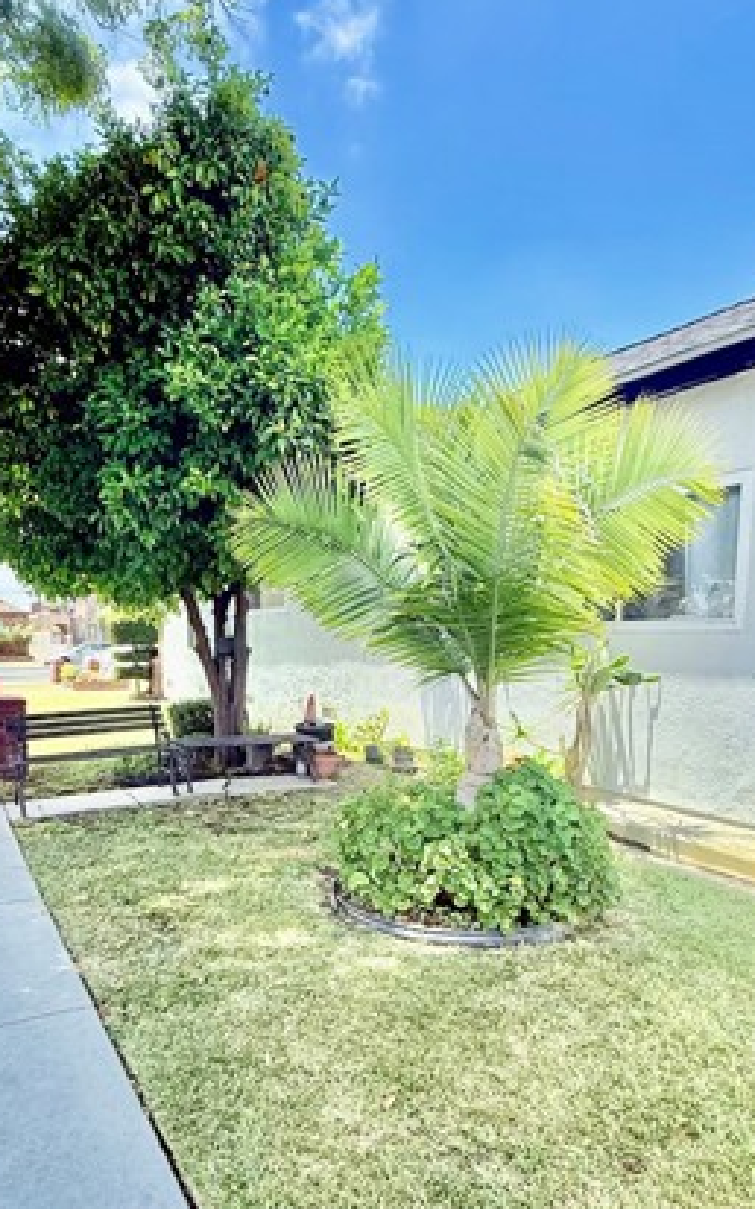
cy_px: 738
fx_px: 757
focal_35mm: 23
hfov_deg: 52.8
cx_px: 331
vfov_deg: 76.1
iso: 64
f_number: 2.2
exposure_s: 1/686
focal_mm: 2.22
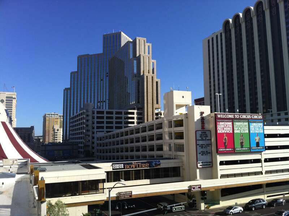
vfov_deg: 40.6
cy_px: 108
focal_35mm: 35
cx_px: 144
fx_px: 292
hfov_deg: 52.7
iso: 80
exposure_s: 1/1117
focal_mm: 3.85
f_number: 2.8
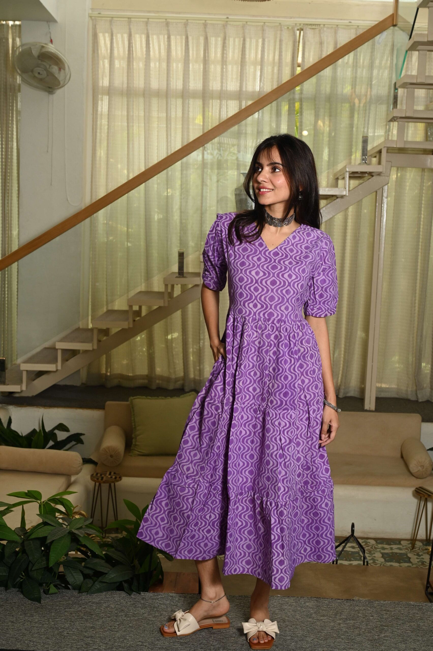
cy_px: 326
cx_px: 216
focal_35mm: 45
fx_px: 813
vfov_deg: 43.6
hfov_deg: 29.8
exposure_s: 1/160
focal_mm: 45
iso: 640
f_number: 8
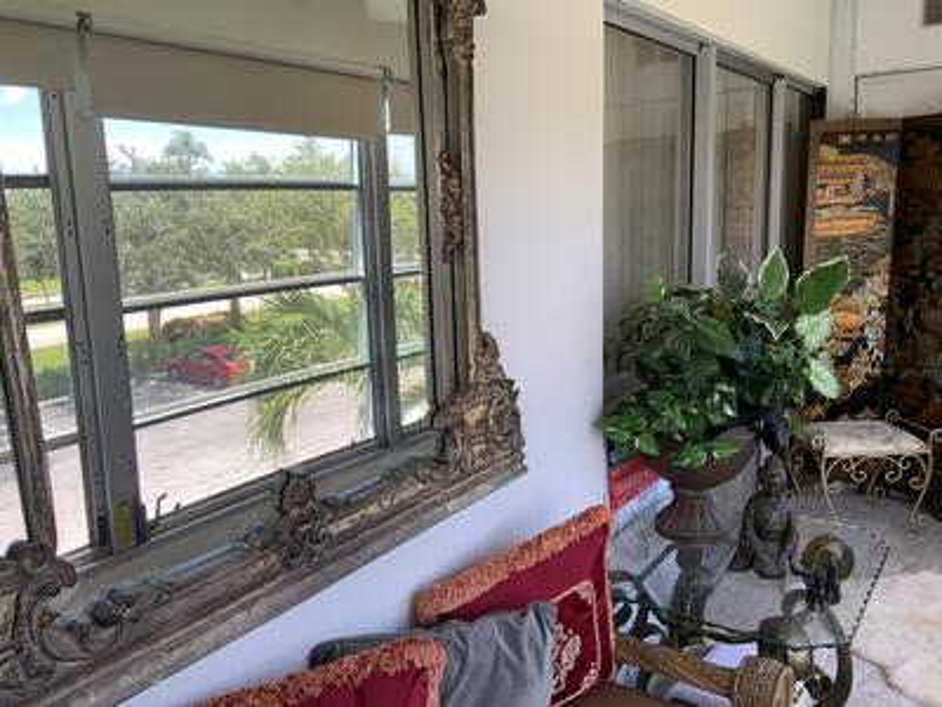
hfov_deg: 61.7
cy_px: 354
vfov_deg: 48.2
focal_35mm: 29
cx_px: 471
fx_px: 789
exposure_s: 1/120
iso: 40
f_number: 1.8
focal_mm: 3
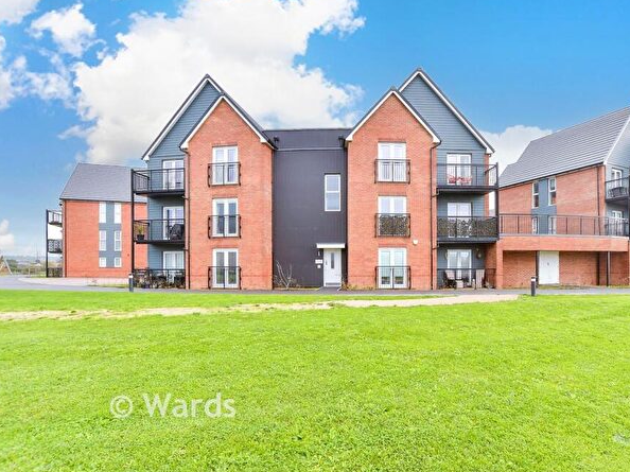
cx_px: 351
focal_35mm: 17
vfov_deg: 74.7
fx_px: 309
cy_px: 236
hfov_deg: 90.7
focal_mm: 10
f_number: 6.3
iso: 160
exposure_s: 1/100
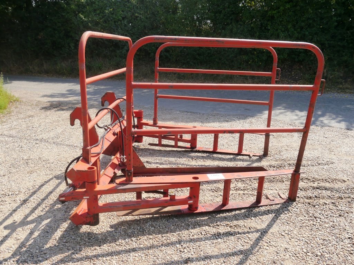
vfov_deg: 49.7
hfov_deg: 63.4
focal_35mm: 28
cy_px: 132
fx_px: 286
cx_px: 177
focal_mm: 14
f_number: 6.3
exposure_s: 1/320
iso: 160
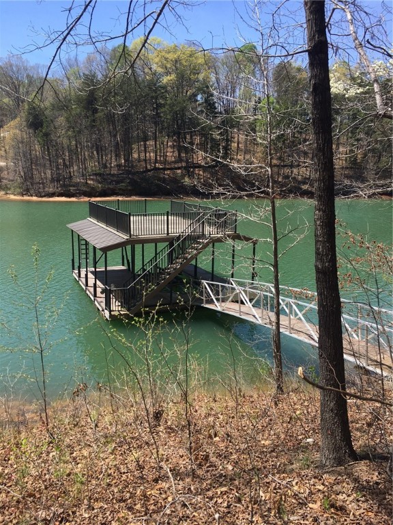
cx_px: 196
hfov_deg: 48.2
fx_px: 439
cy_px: 262
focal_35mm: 29
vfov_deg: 61.7
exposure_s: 1/927
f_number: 2.2
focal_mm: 4.15
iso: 25
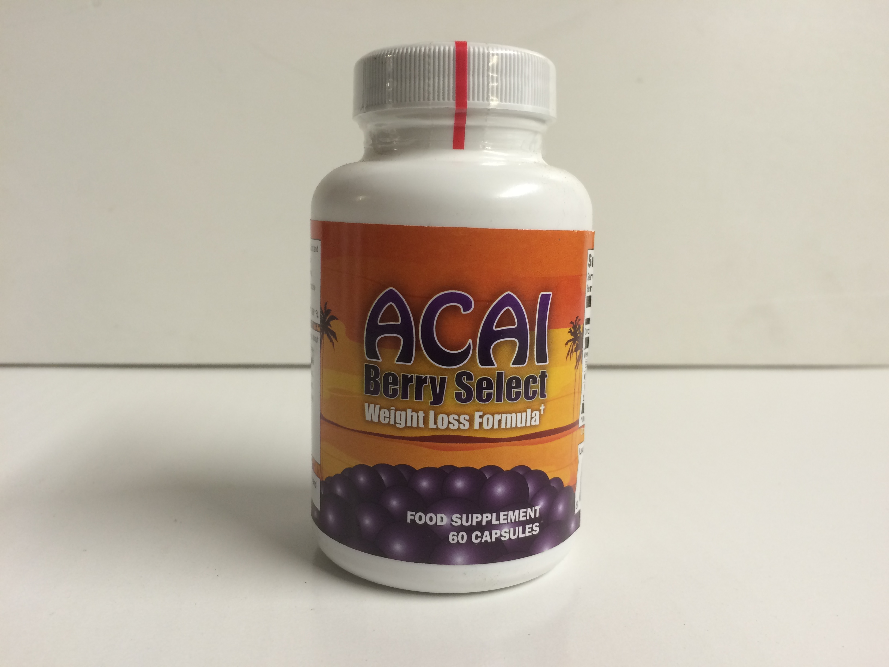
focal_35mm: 29
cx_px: 444
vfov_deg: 48.2
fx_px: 745
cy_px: 334
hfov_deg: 61.7
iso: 100
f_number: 2.2
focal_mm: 4.15
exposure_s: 1/33
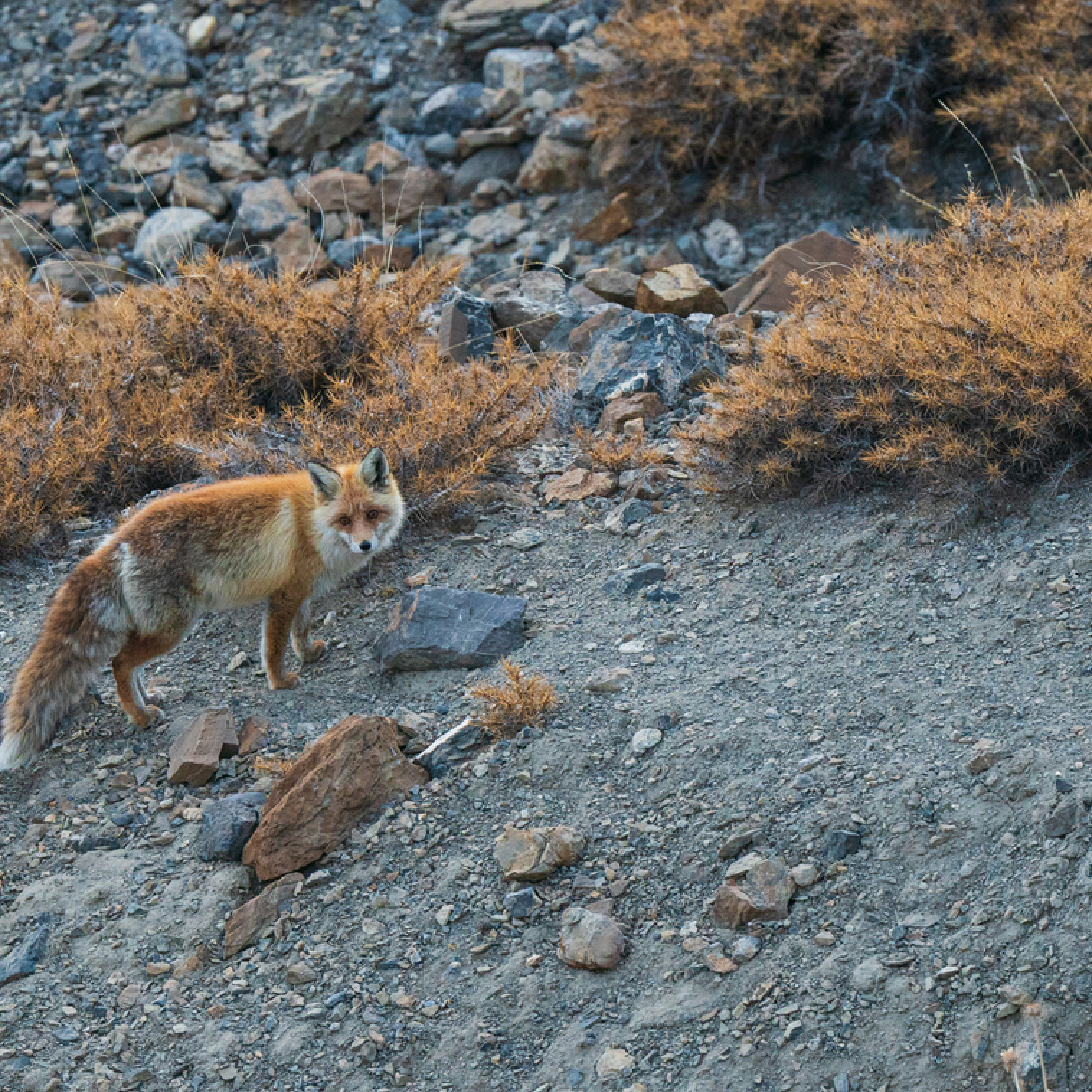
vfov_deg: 1.5
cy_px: 546
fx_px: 41080
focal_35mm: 1151
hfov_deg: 1.5
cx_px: 373
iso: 2000
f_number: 5.6
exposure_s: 1/50
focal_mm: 600
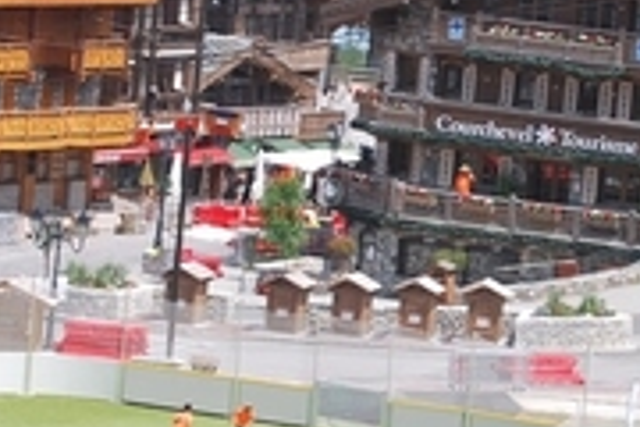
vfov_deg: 5.0
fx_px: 4900
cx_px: 661
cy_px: 279
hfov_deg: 7.4
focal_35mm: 276
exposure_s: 1/200
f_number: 7.1
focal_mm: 55
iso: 100
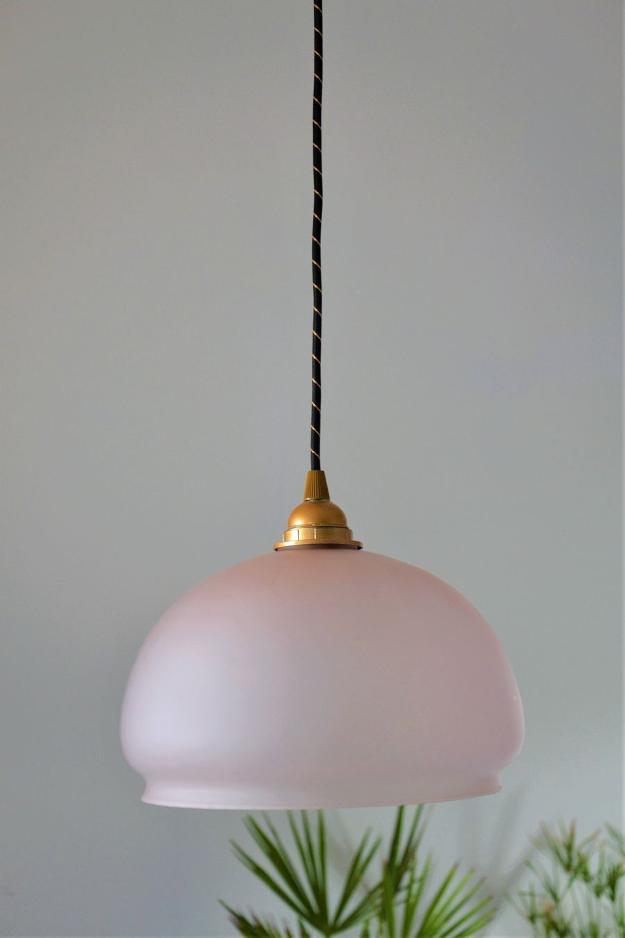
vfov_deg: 37.9
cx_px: 312
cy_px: 469
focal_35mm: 52
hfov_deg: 25.8
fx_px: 1367
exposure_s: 1/60
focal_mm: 35
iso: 560
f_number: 4.5
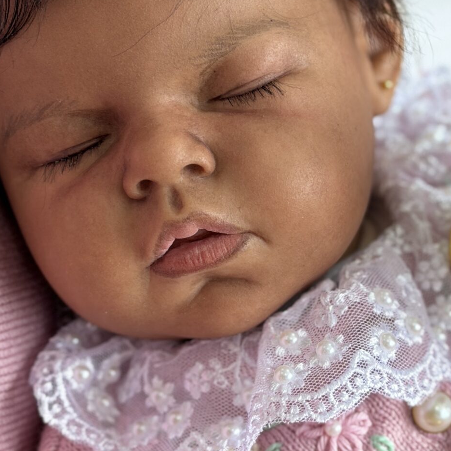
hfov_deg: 15.0
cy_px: 233
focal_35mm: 116
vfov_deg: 15.0
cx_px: 298
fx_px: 1710
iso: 100
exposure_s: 1/74
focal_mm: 6.76
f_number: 1.78
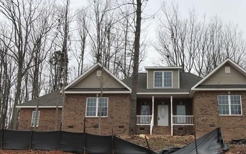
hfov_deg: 48.6
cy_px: 99
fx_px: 268
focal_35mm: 40
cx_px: 159
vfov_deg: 31.8
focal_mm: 3.99
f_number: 1.8
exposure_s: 1/736
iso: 20
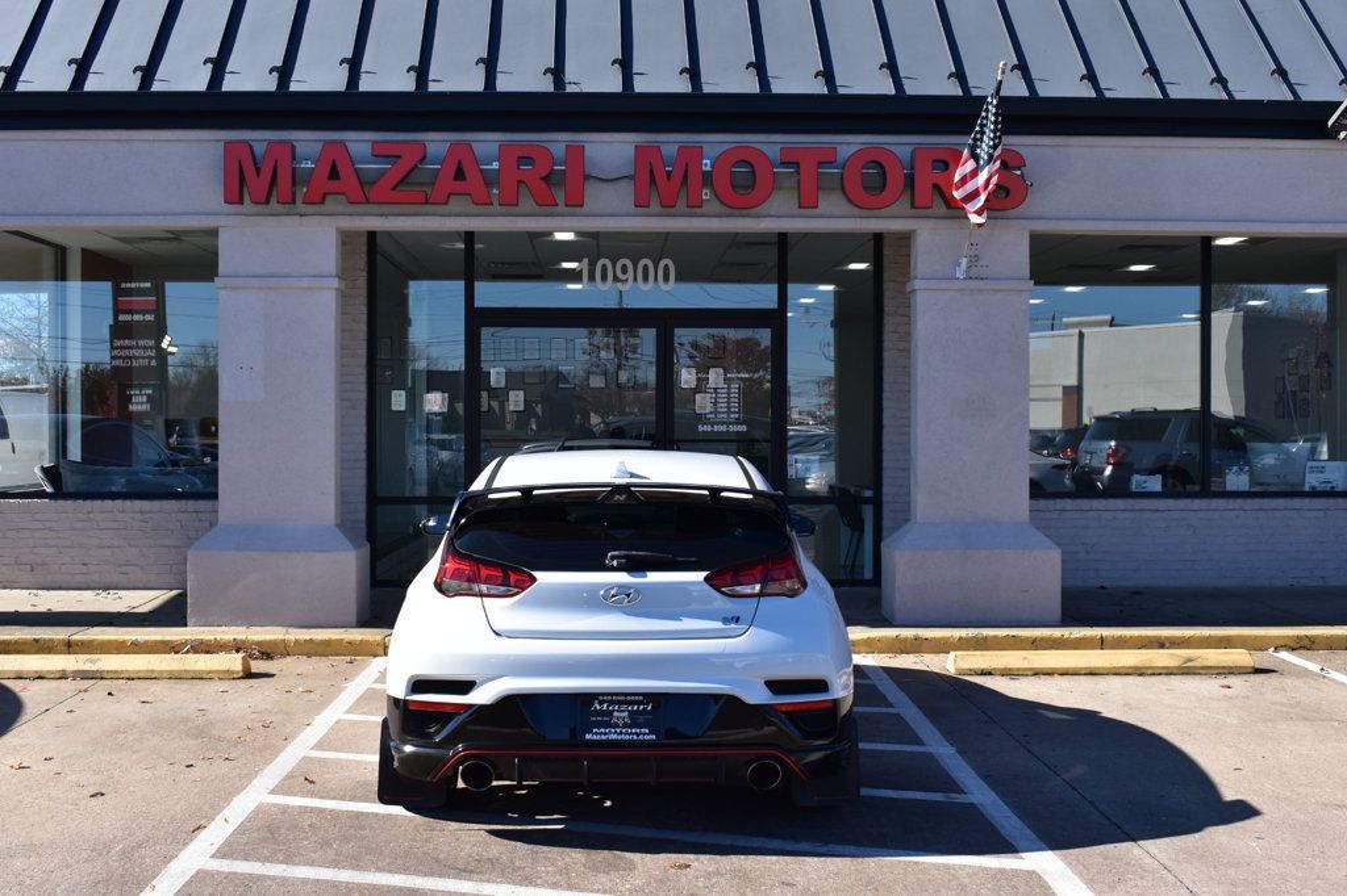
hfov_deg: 46.4
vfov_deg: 31.9
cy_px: 448
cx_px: 674
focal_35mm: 42
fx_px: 1571
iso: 400
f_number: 11
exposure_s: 1/400
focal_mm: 28
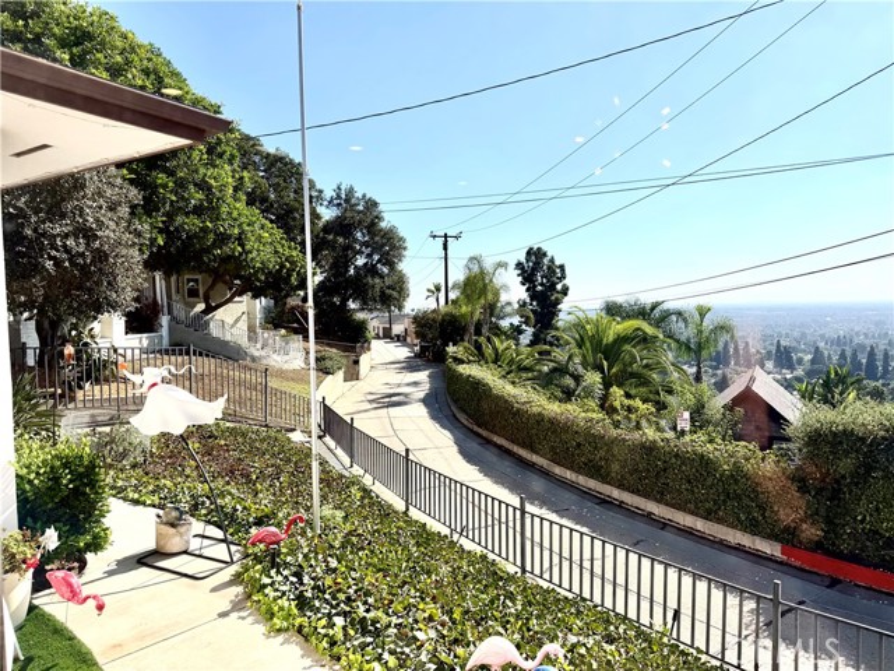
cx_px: 447
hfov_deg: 71.6
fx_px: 620
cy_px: 336
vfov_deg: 56.8
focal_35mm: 24
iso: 80
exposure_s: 1/7353
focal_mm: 6.76
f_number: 1.78
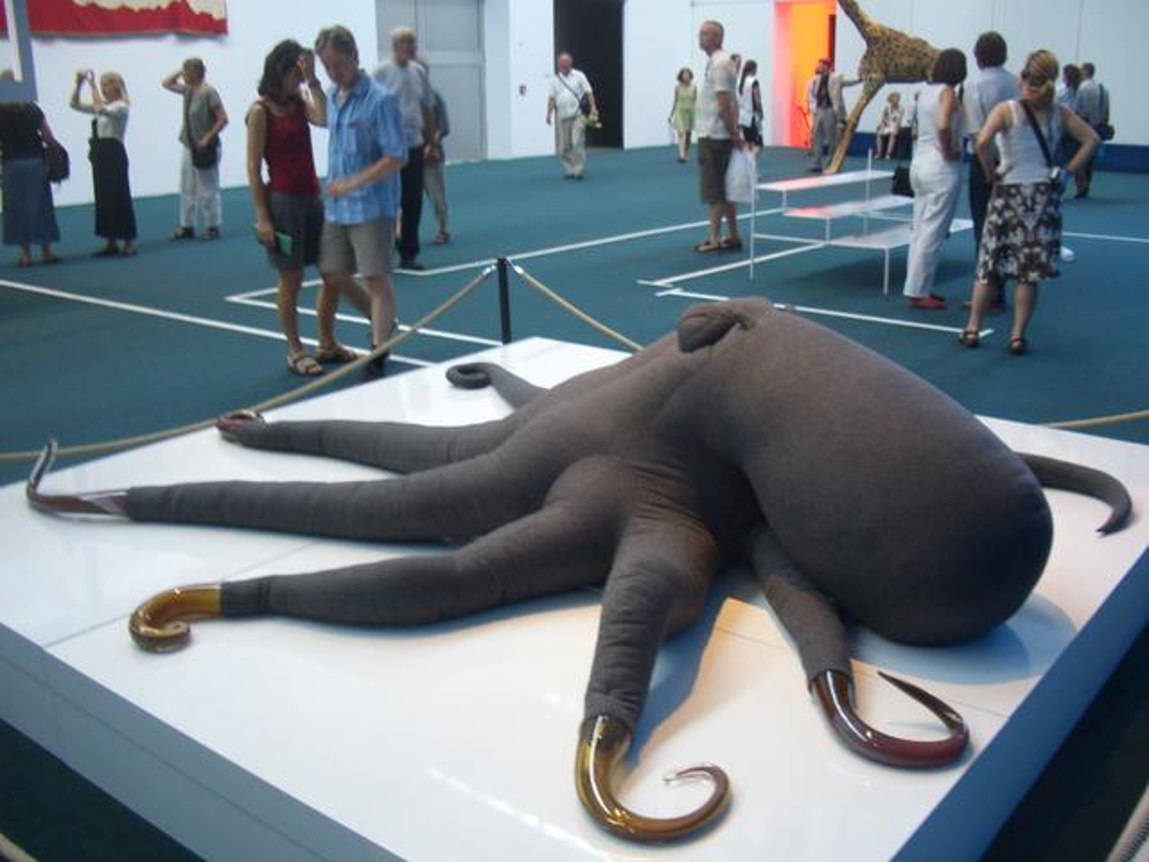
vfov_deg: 40.7
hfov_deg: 52.6
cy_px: 431
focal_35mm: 35
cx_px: 574
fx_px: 1162
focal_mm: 5.8
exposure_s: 1/13
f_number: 2.6
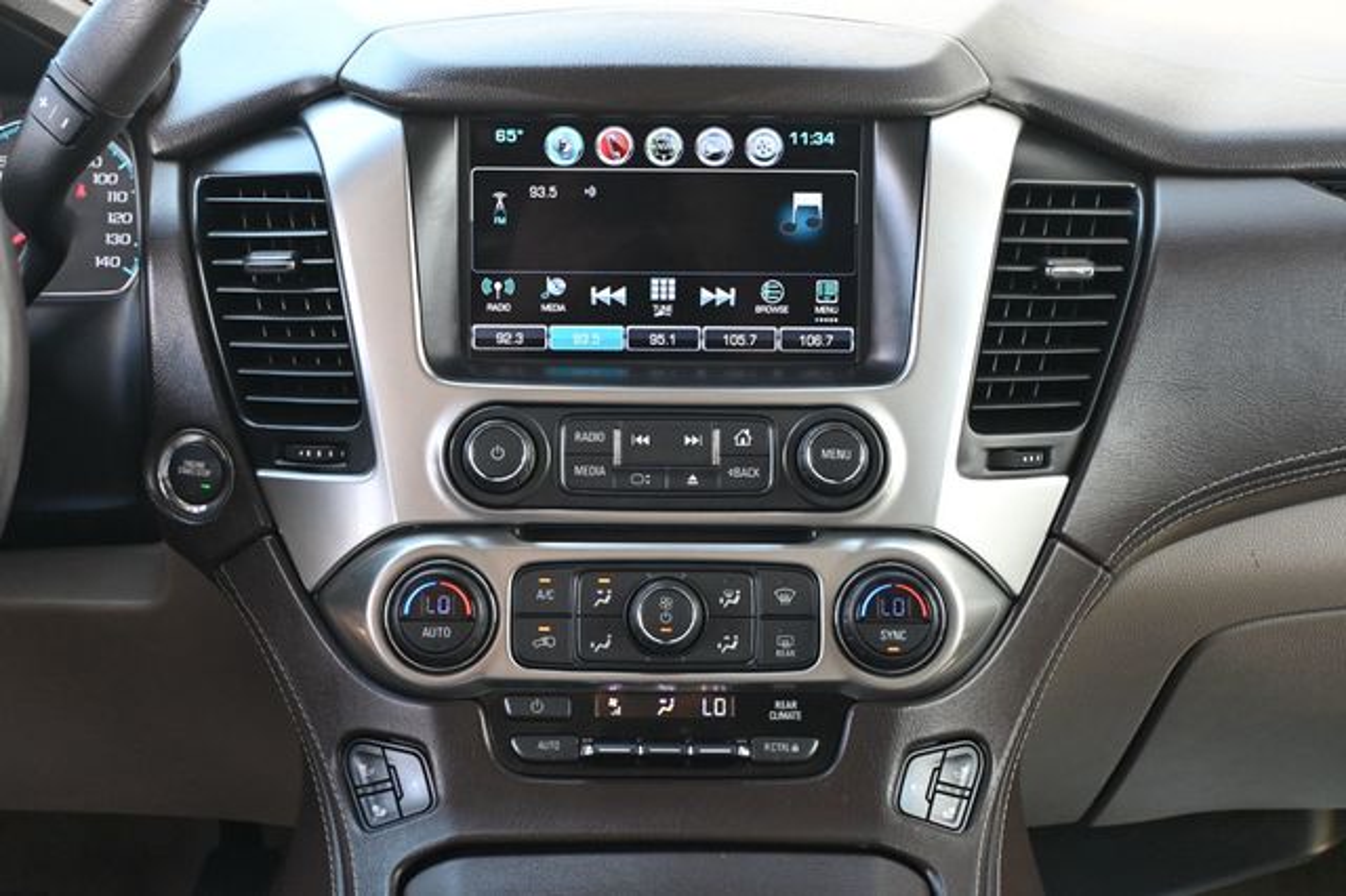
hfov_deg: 36.0
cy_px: 448
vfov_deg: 24.4
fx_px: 2074
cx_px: 673
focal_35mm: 56
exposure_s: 1/125
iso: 1400
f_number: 5.3
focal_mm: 37
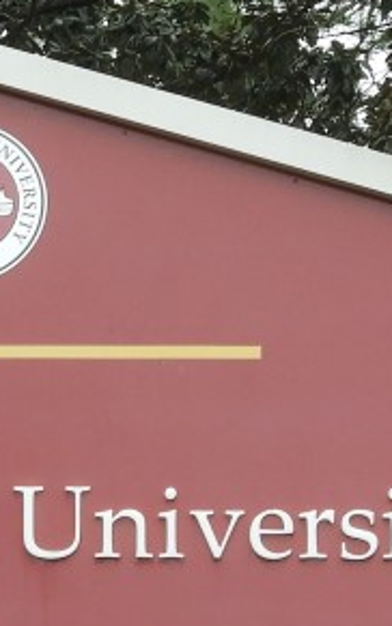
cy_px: 271
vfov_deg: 10.0
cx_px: -28
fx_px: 3588
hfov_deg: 6.2
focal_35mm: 210
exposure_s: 1/160
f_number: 3.8
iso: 100
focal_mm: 7.2
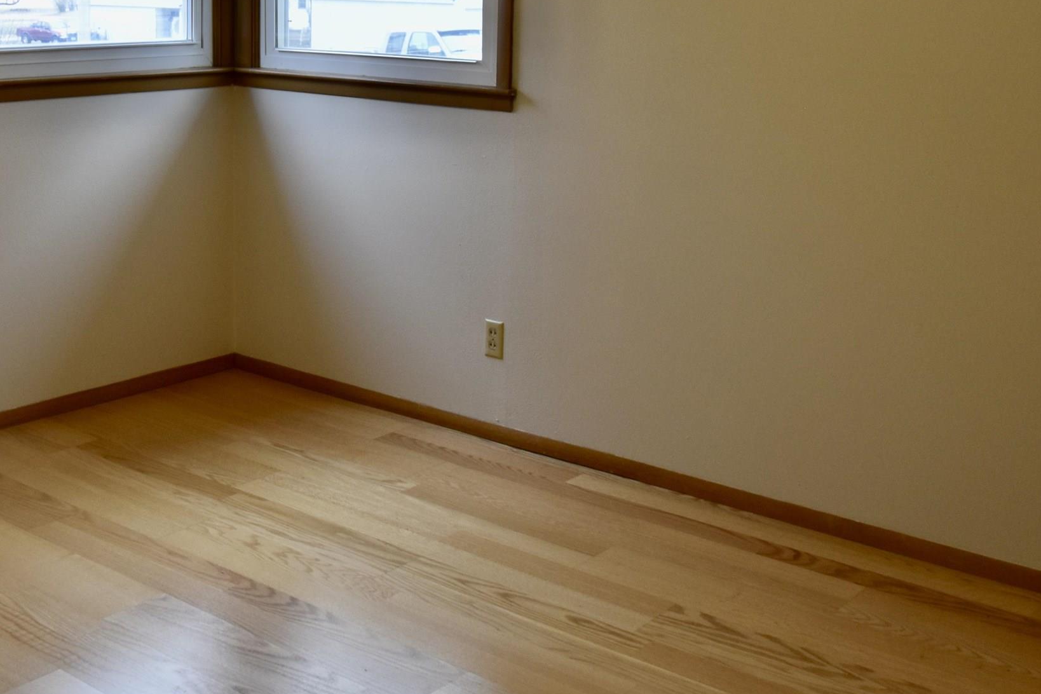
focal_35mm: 45
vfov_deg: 29.3
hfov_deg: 43.3
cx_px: 396
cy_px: 165
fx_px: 1301
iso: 400
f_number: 4.5
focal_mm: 16
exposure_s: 1/80
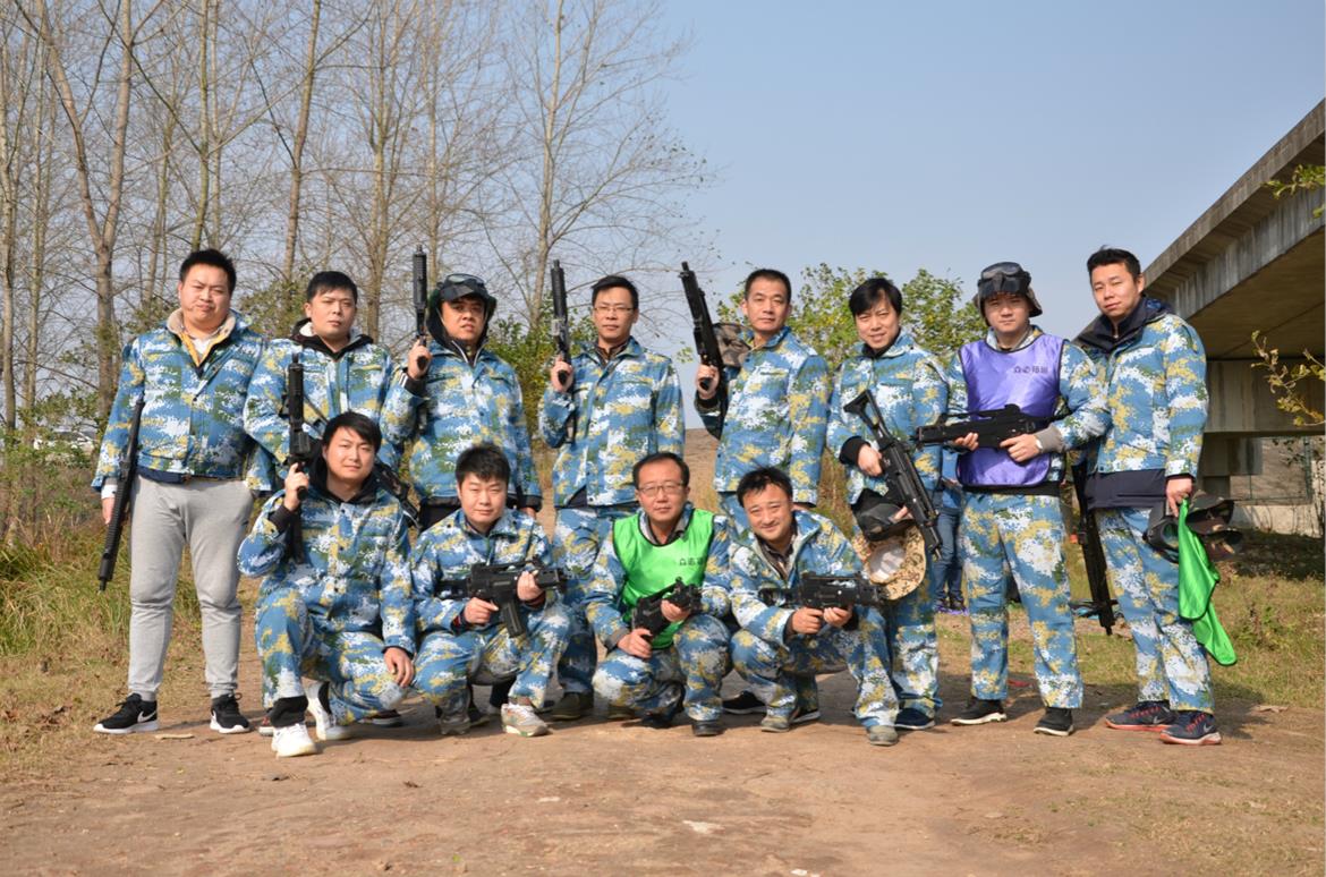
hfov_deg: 39.0
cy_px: 438
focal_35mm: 51
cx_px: 663
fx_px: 1874
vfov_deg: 26.3
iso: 200
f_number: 6.3
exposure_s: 1/800
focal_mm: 34
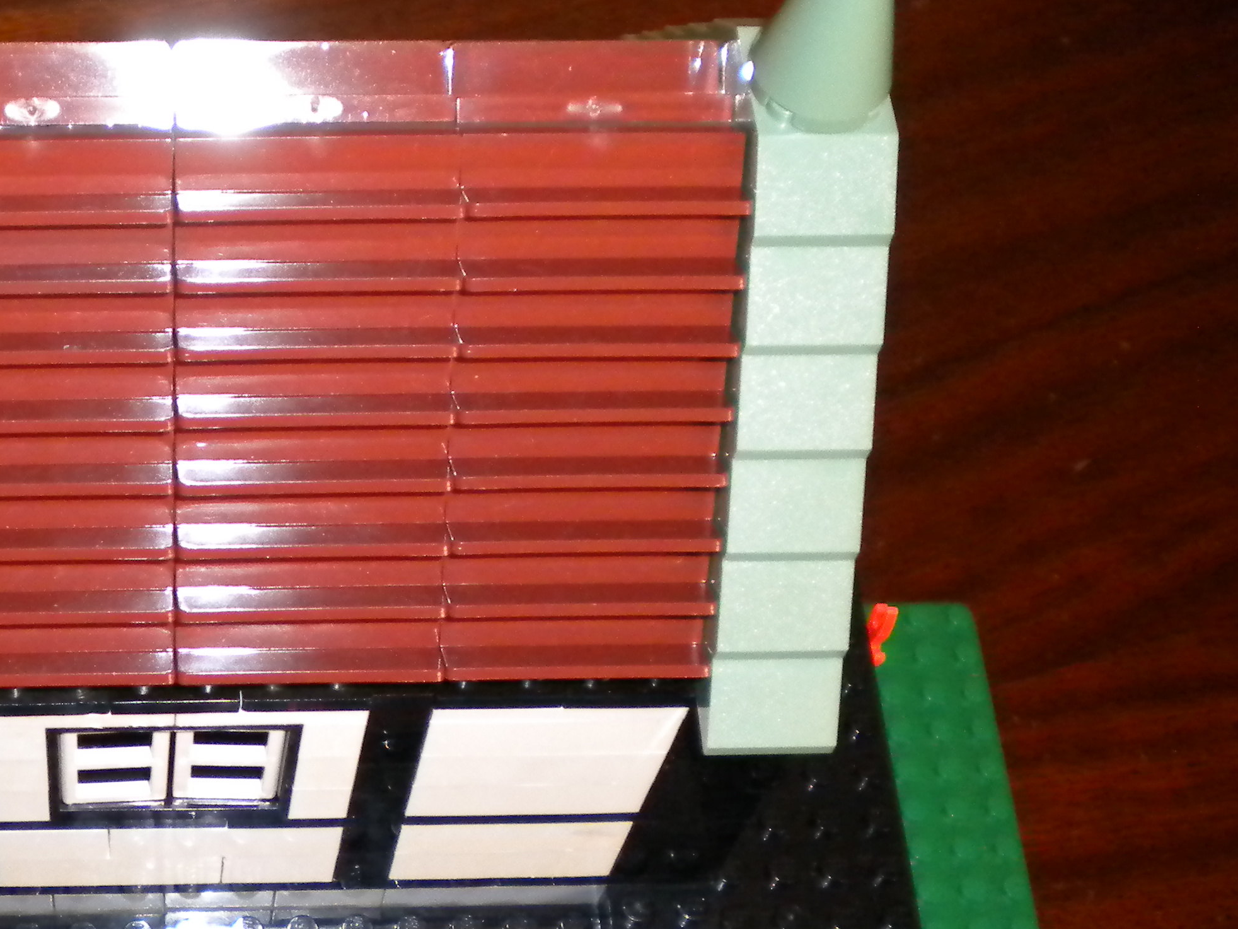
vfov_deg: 22.5
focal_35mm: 65
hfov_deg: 28.8
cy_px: 616
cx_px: 159
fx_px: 2325
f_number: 3.1
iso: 400
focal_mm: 6.3
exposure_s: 1/30
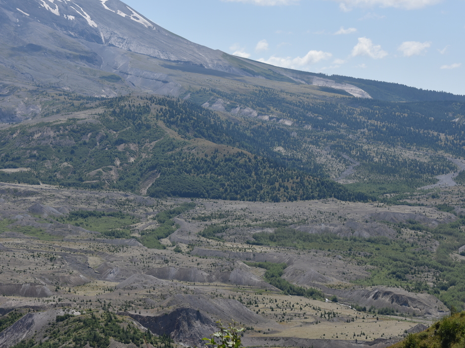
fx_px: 1169
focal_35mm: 87
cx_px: 256
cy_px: 156
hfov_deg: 22.5
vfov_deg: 17.0
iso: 100
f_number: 9
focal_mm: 65
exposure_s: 1/320
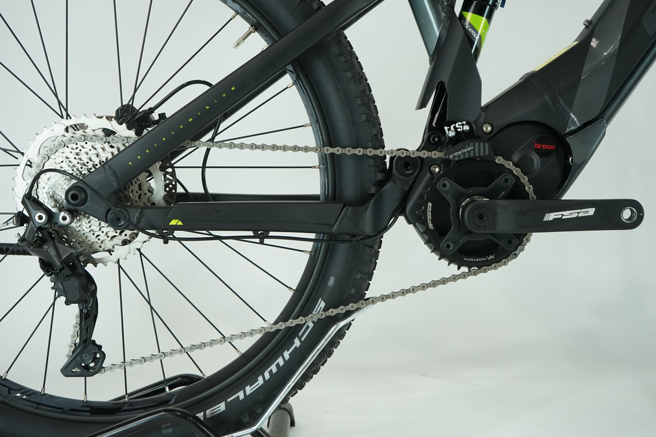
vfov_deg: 31.2
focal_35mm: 43
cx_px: 328
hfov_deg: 45.4
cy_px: 218
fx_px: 783
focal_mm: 43
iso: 1600
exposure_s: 1/200
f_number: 6.3
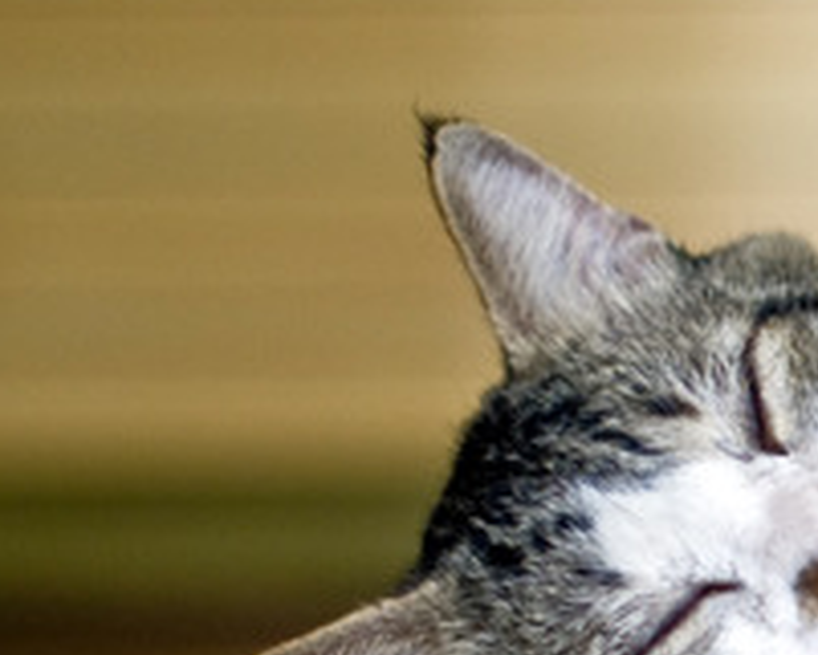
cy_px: 797
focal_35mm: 273
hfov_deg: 6.9
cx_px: 1514
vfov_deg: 5.6
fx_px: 6612
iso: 200
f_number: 1.8
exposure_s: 1/80
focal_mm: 50
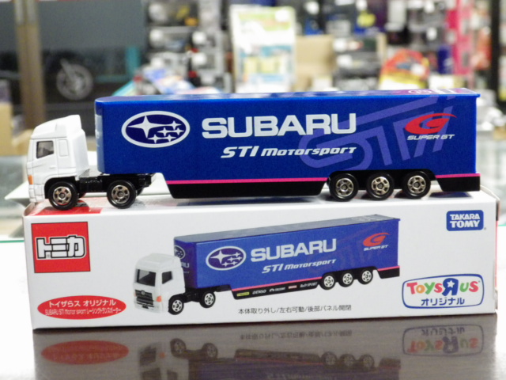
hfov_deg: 27.4
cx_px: 253
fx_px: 1038
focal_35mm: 71
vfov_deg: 20.7
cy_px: 190
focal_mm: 12.8
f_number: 4.2
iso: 1000
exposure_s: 1/25
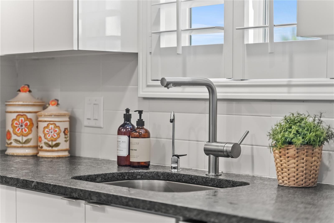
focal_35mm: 75
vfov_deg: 18.2
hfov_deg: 27.0
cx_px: 167
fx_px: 696
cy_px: 112
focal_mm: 75
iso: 400
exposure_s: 1/60
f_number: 2.8
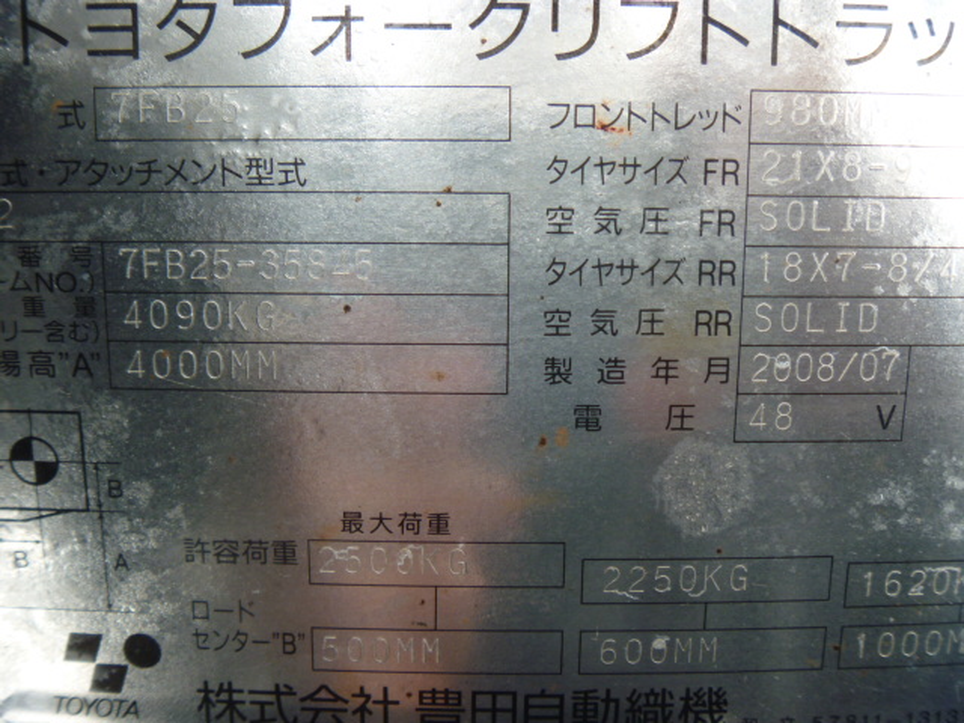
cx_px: 482
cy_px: 362
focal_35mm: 38
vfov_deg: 37.7
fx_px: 1058
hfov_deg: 49.0
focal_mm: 6.8
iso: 125
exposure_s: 1/30
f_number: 3.6
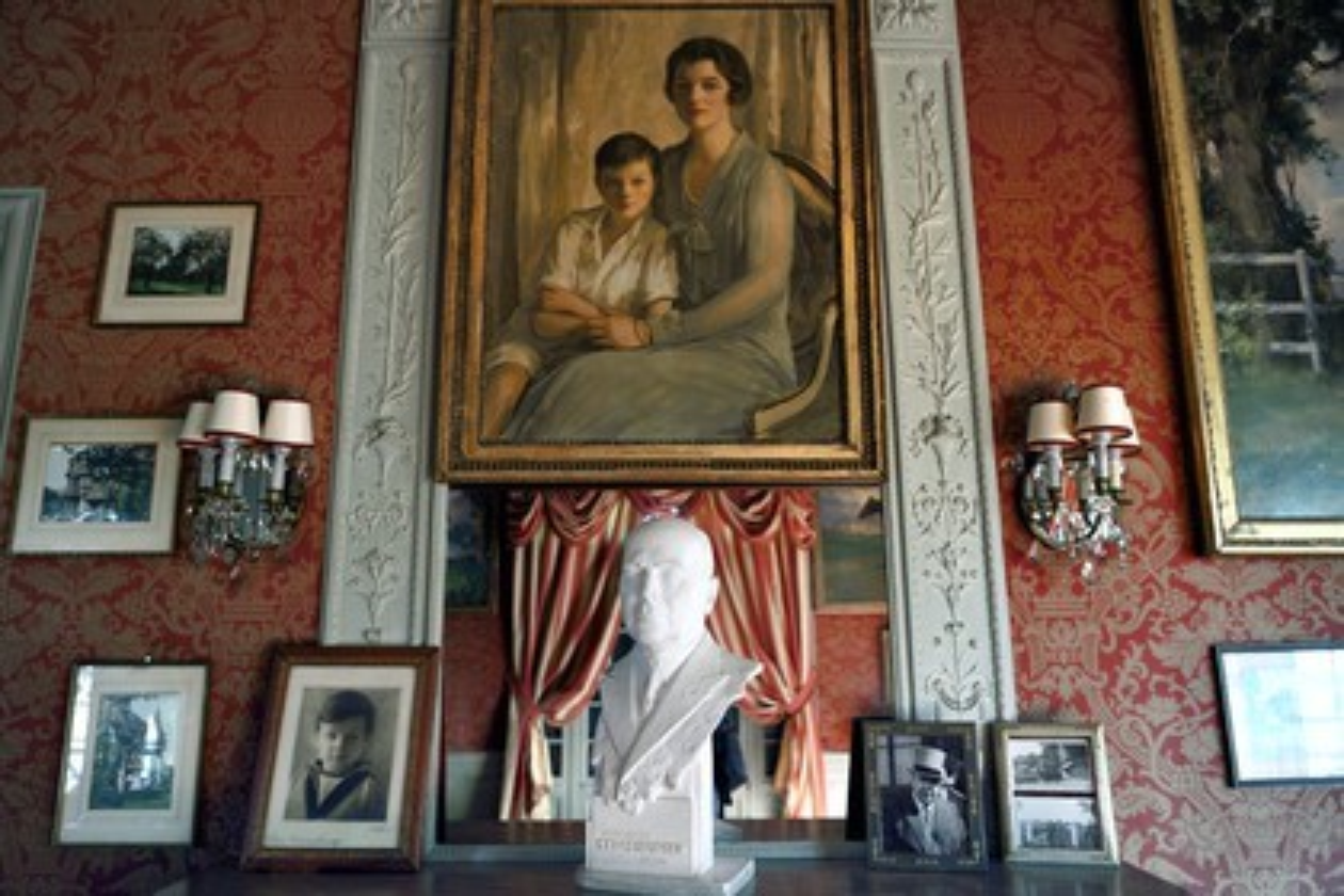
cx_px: 672
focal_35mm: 24
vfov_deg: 53.1
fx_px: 896
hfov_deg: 73.7
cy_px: 448
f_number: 4.5
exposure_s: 1/60
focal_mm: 24
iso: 800
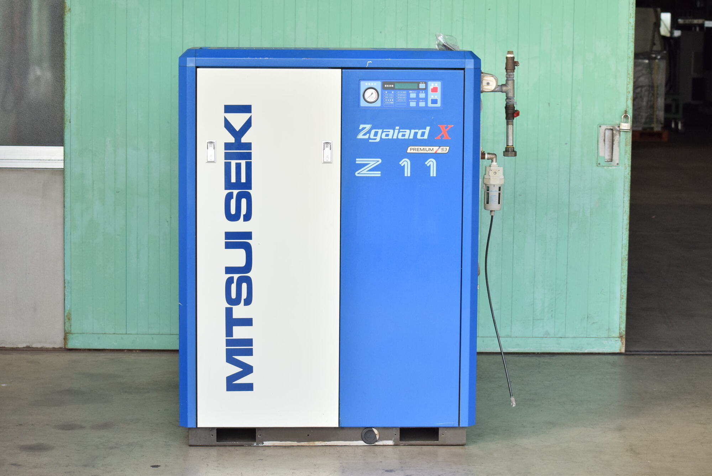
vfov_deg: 15.7
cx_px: 356
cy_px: 238
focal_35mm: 87
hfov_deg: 23.4
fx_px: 1722
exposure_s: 1/320
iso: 1250
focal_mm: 58
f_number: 6.3
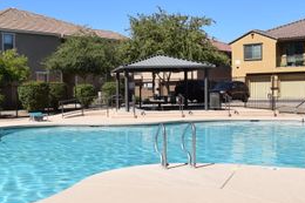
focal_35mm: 52
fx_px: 440
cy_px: 112
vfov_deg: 25.9
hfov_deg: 37.5
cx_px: 86
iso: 200
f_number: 10
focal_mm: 18
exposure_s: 1/400
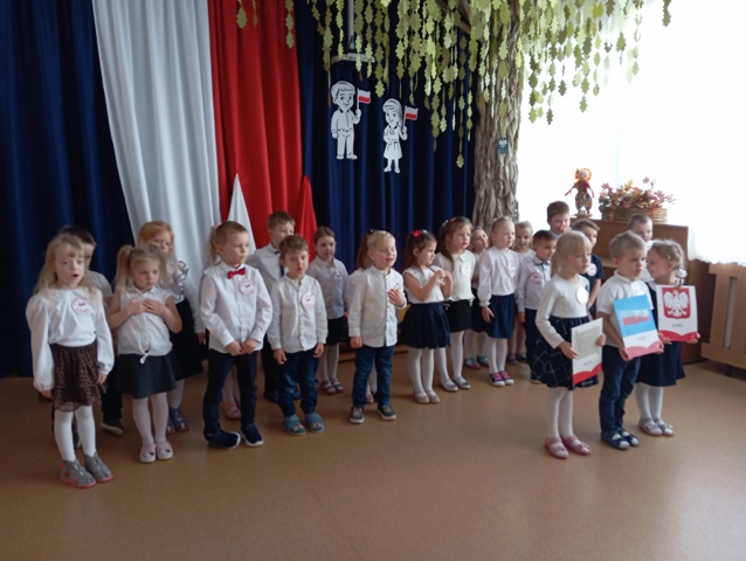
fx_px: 604
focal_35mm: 28
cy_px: 280
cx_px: 373
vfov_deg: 49.8
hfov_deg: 63.4
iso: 174
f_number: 1.8
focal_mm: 4.22
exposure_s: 1/33.3
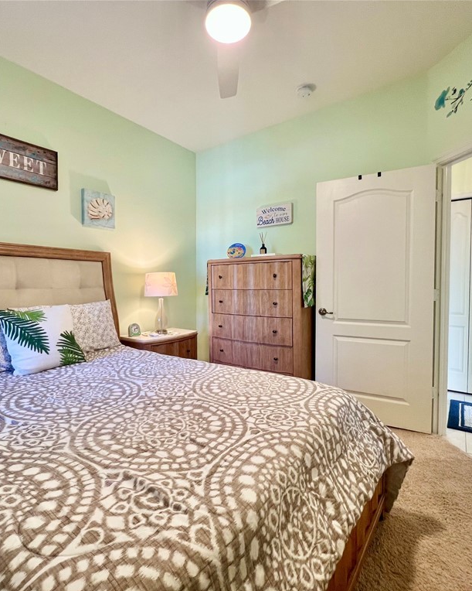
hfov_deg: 76.9
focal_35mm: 17
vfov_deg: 89.6
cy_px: 296
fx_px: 297
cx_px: 219
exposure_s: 1/60
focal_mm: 1.57
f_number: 1.8
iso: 125
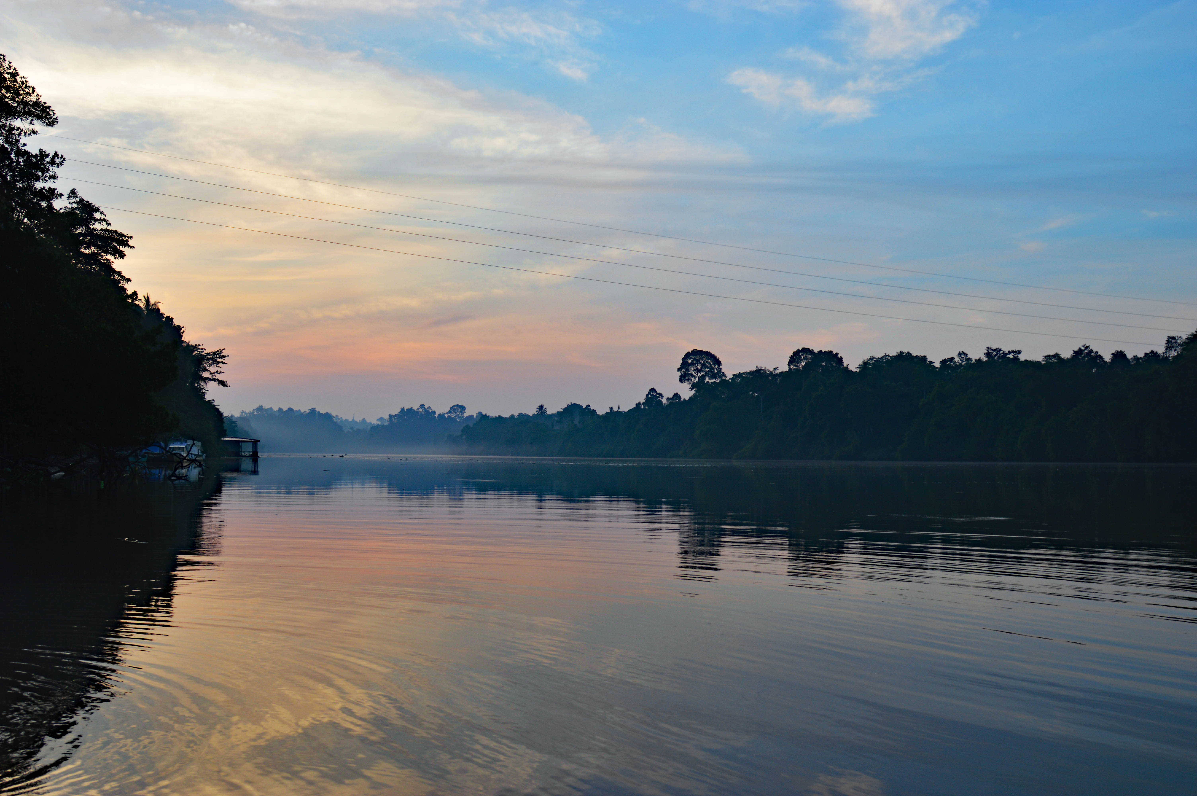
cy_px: 398
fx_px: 1196
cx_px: 598
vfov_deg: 36.8
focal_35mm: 36
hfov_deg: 53.2
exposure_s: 1/60
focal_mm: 24
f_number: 6.3
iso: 110
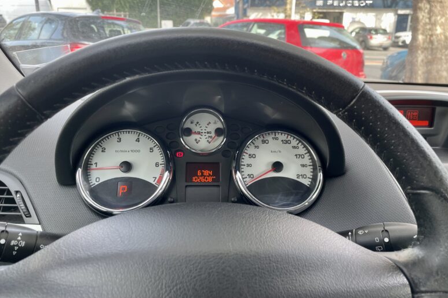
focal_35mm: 28
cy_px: 127
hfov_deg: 65.5
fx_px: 348
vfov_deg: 46.2
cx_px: 222
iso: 40
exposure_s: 1/121
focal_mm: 4.2
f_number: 1.6
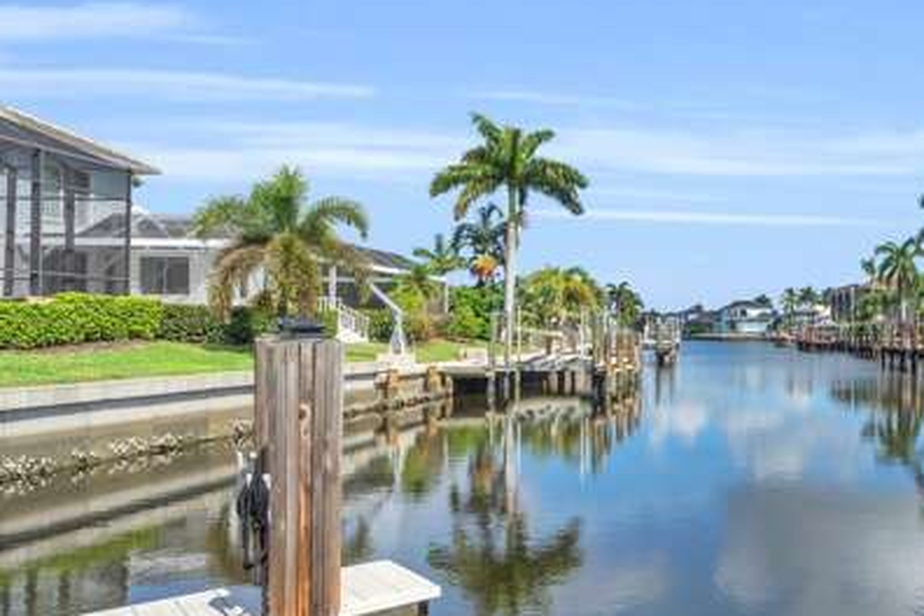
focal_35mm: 31
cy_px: 324
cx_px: 840
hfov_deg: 52.6
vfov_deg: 42.3
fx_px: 796
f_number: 9
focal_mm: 16
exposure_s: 1/500
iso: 200
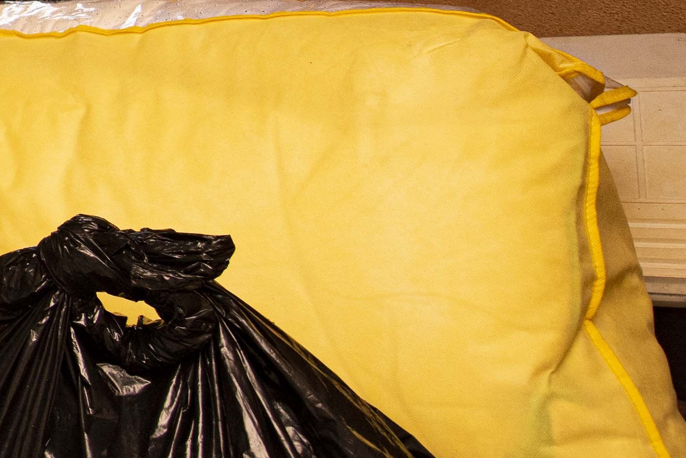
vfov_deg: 17.9
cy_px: -209
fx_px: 1315
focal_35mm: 69
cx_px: -703
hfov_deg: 18.4
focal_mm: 14
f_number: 3.2
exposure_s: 1/320
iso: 320
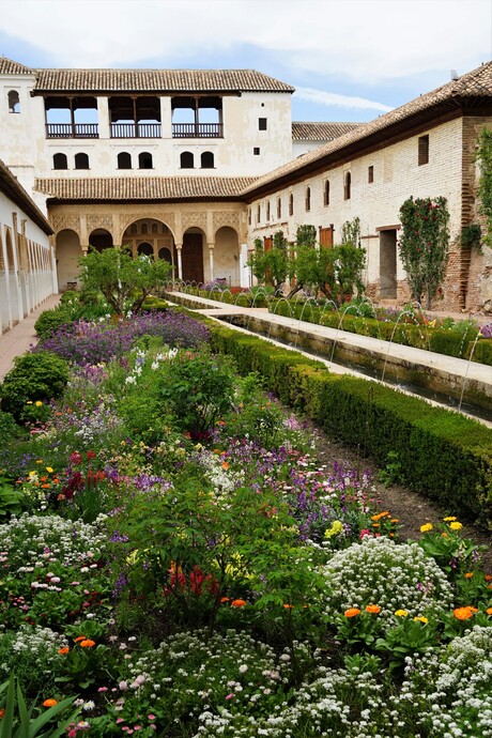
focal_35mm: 33
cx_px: 246
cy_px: 369
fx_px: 676
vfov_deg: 57.2
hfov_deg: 40.0
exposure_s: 1/100
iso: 100
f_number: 9
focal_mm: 33
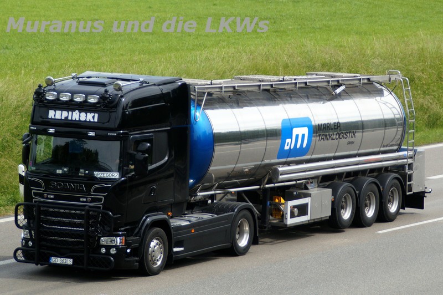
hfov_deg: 12.5
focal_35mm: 165
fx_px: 2029
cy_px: 148
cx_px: 222
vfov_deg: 8.3
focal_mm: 110
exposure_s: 1/1250
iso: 400
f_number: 5.6
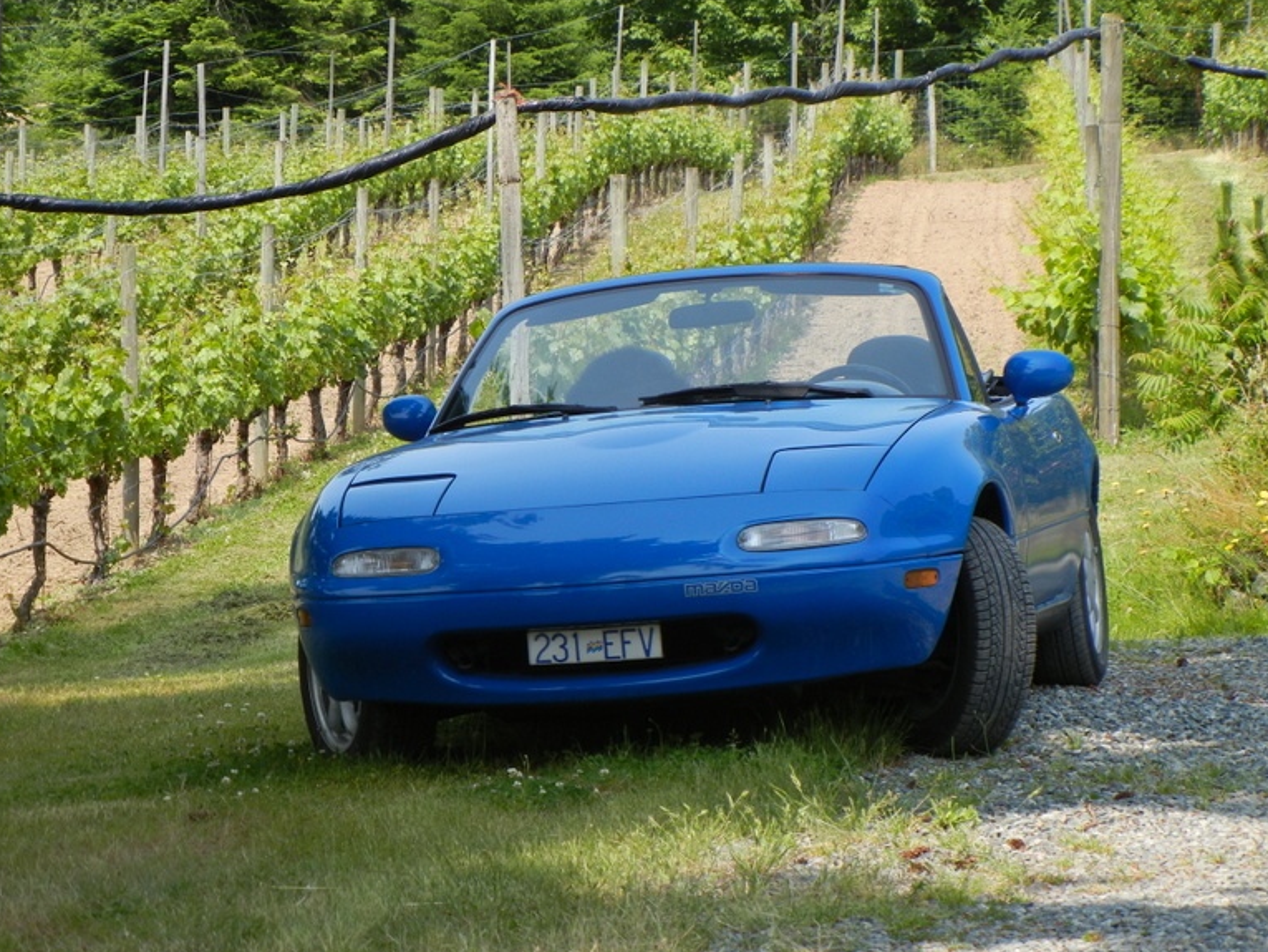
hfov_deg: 12.4
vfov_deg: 9.3
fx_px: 5825
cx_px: 617
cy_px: 491
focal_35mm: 159
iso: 160
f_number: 4.6
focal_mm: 27.4
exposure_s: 1/458
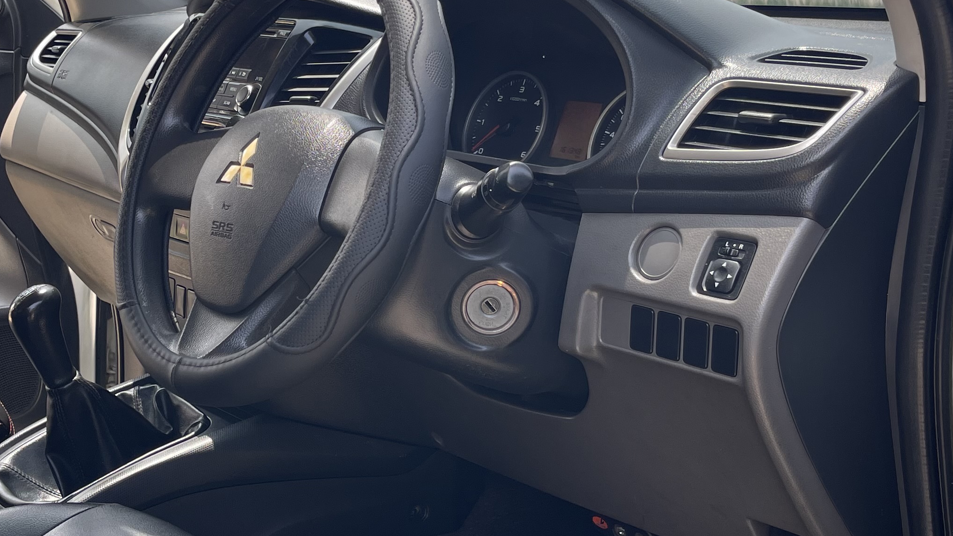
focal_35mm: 56
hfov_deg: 37.0
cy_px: 240
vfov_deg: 21.4
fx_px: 1415
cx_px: 359
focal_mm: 5.1
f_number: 1.6
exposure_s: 1/331
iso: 32
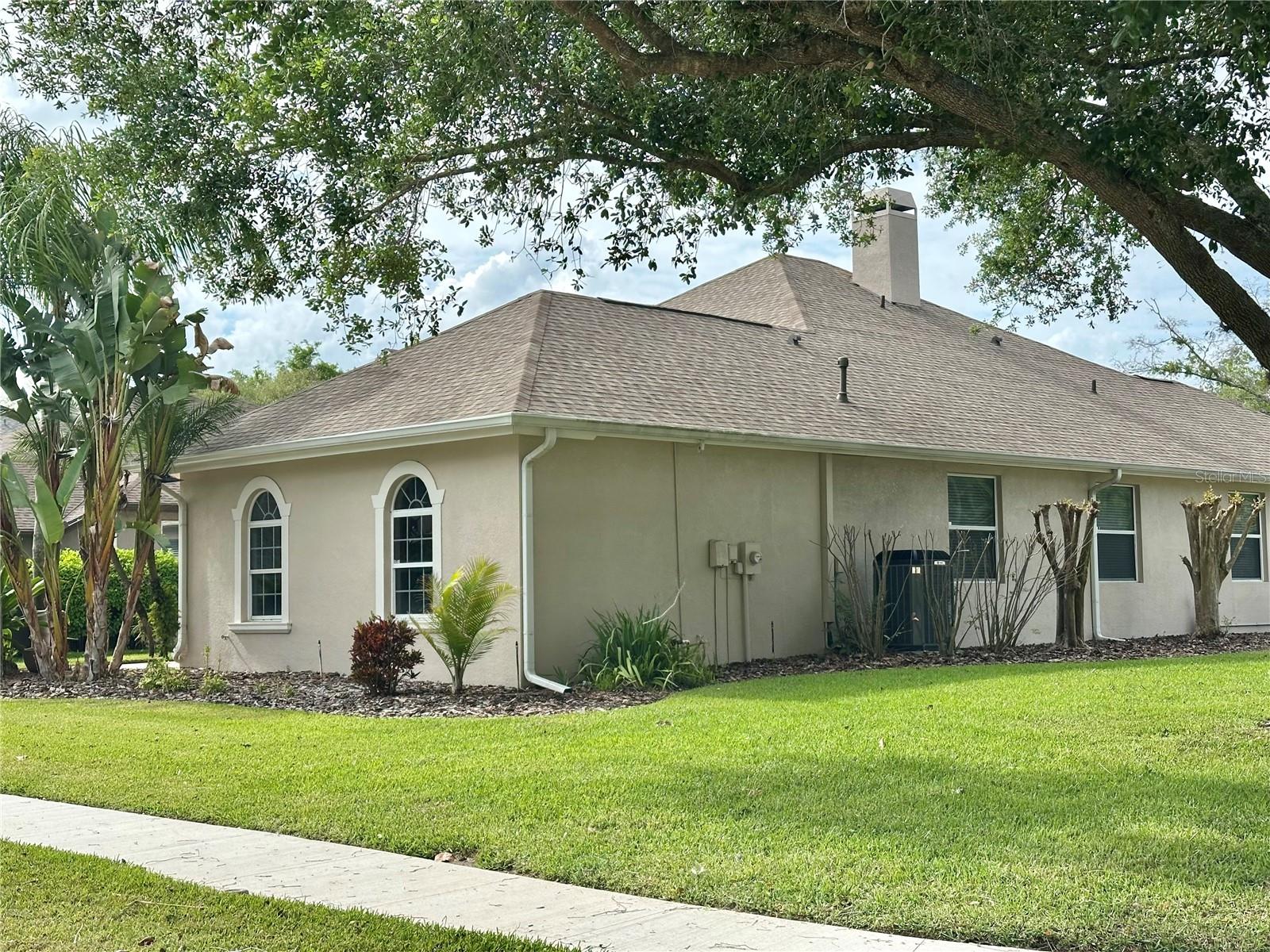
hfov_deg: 39.7
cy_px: 476
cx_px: 635
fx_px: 1761
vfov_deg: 30.3
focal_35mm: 48
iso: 64
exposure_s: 1/2732
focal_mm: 6.86
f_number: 1.78
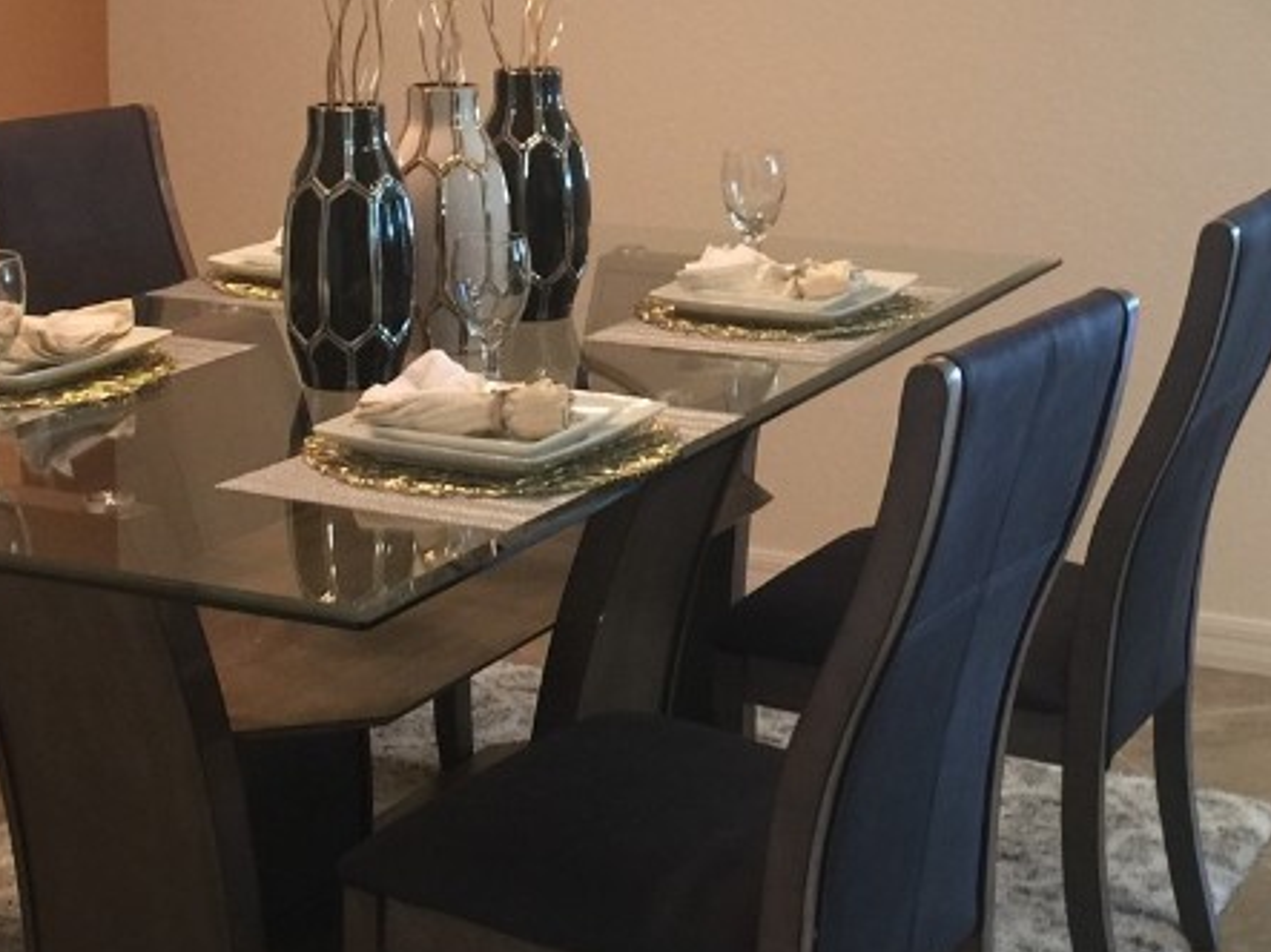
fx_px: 2459
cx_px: 651
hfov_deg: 29.0
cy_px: 43
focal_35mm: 67
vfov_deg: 21.3
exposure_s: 1/15
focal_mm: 4.15
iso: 50
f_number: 2.2
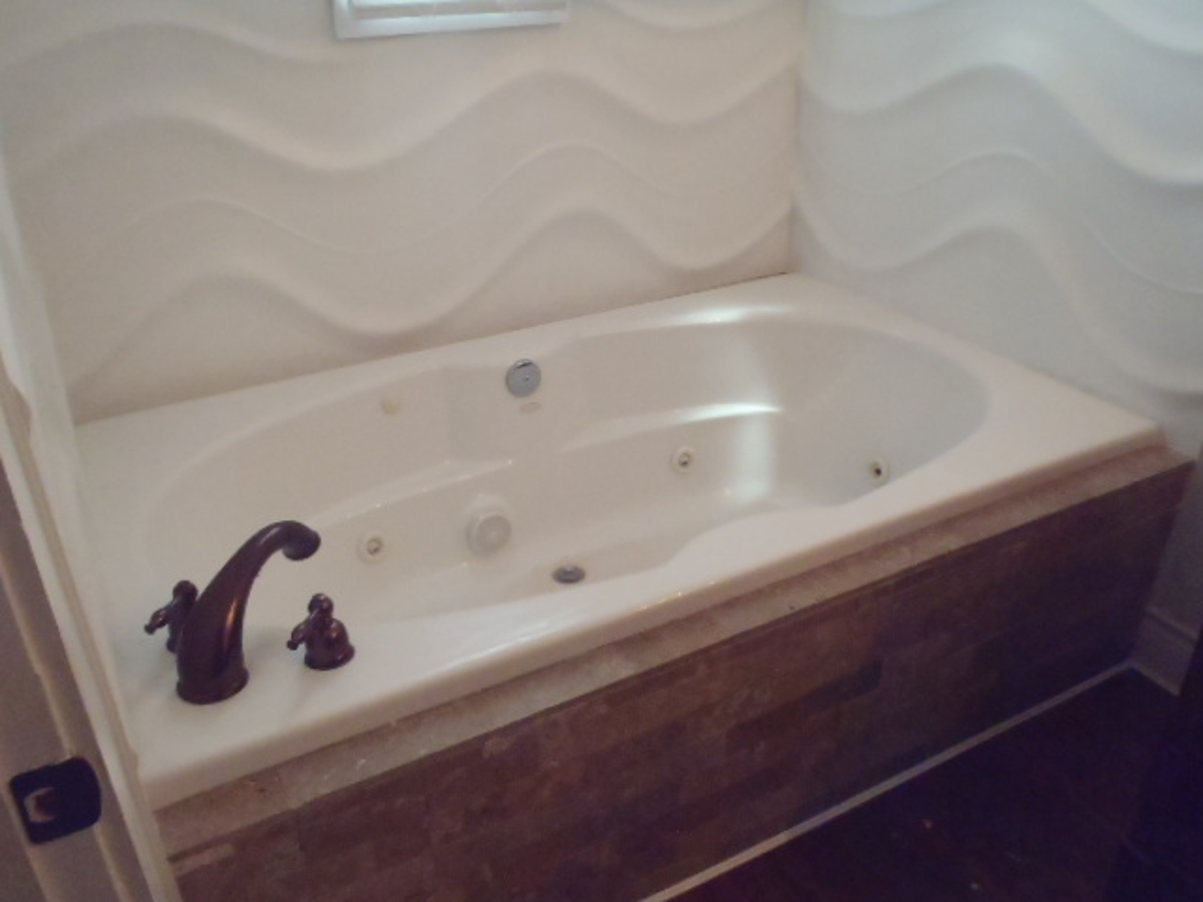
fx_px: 973
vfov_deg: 49.7
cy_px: 451
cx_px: 602
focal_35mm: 28
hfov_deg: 63.4
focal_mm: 5
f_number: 3.9
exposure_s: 1/60
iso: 800
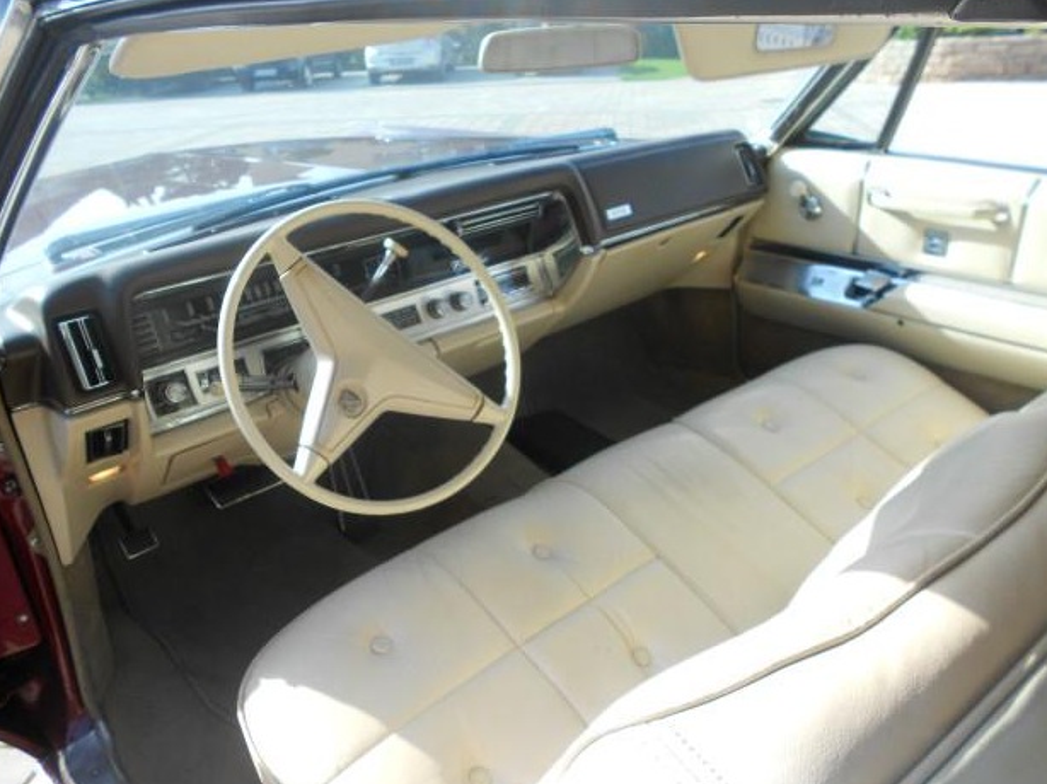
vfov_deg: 39.6
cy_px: 401
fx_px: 1088
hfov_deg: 51.4
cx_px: 525
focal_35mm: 36
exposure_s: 1/120
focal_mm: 4.28
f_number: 2.4
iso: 100
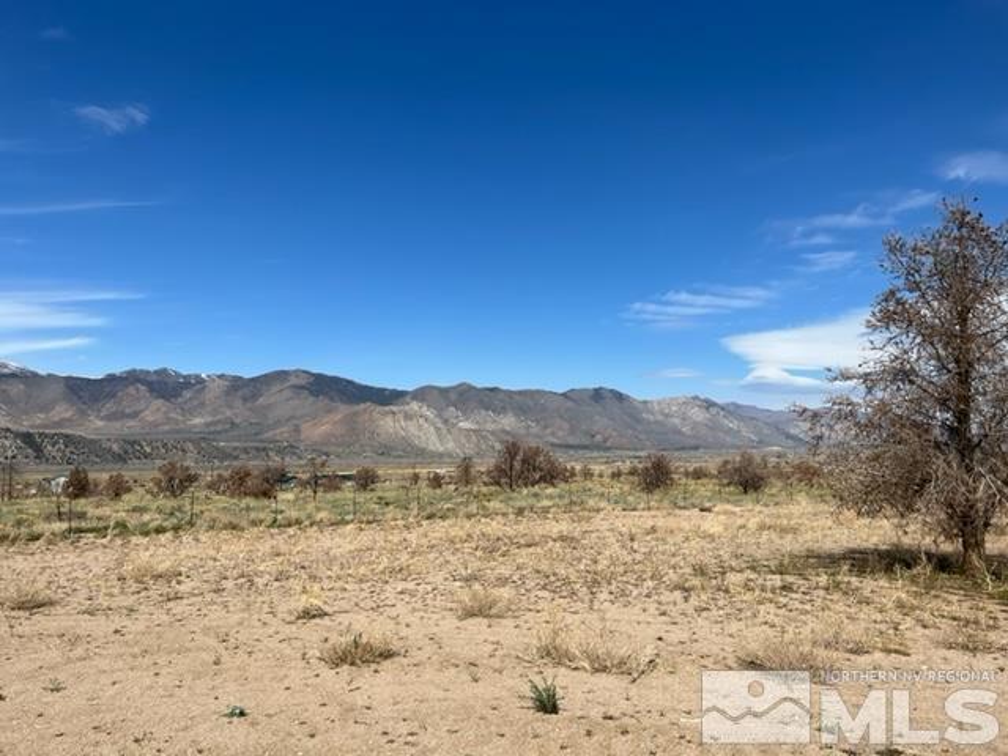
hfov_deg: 67.3
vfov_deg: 53.1
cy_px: 378
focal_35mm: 26
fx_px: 757
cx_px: 504
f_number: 1.5
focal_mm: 5.7
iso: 50
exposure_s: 1/6993
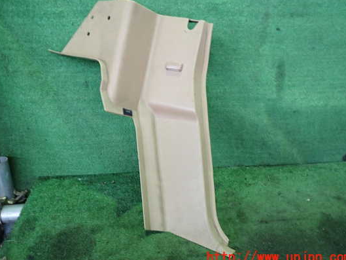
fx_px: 340
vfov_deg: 41.8
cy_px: 119
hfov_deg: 53.9
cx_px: 158
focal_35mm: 34
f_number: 2.3
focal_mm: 5.4
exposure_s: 1/30
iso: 320
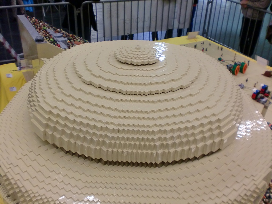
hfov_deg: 52.6
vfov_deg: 40.7
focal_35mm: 35
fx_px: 275
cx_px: 136
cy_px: 102
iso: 250
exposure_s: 1/60
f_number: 3.1
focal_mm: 6.3
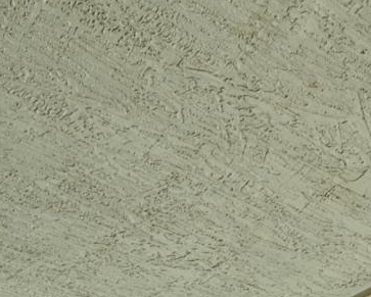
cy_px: 784
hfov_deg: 19.6
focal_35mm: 93
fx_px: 1022
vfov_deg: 12.0
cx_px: 417
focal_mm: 12
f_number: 13
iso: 200
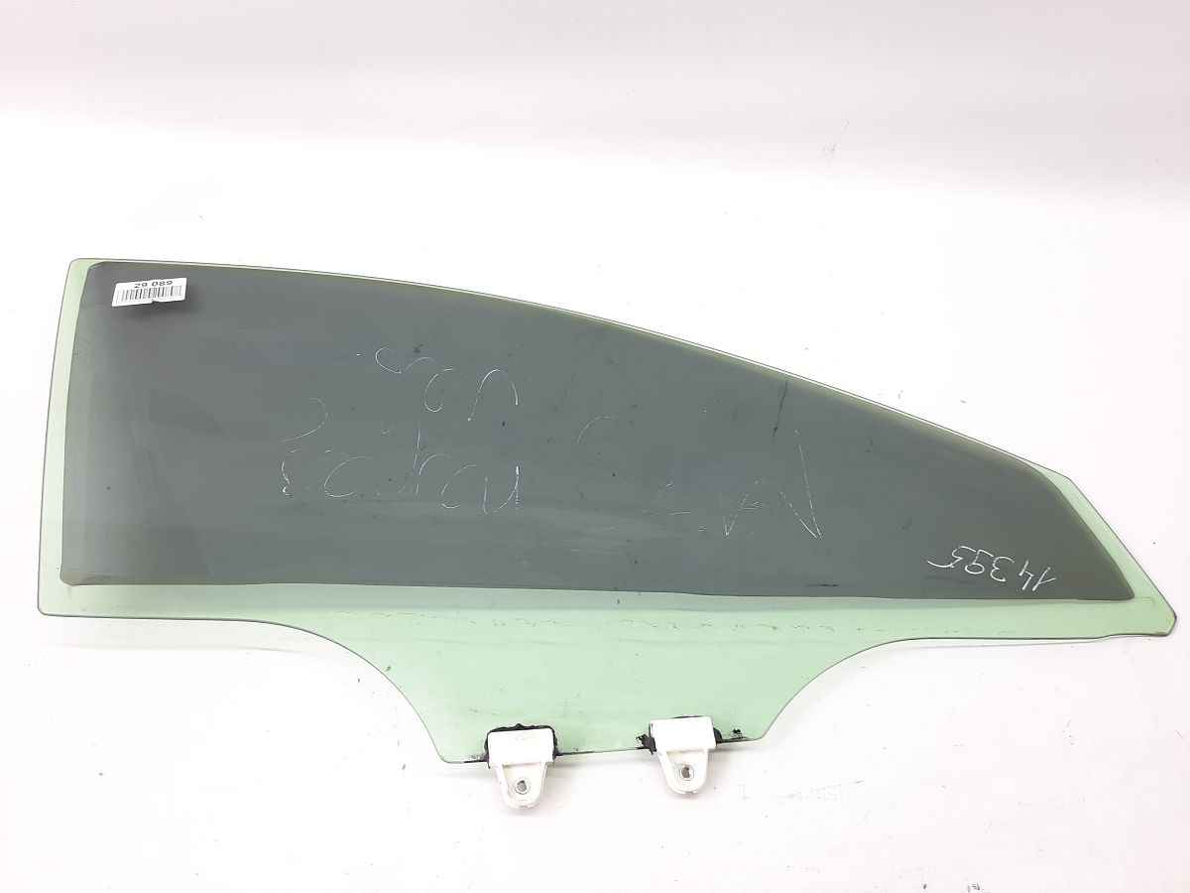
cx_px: 595
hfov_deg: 69.4
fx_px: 859
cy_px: 446
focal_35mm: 25
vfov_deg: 54.9
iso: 80
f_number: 2
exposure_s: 1/50
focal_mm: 4.6
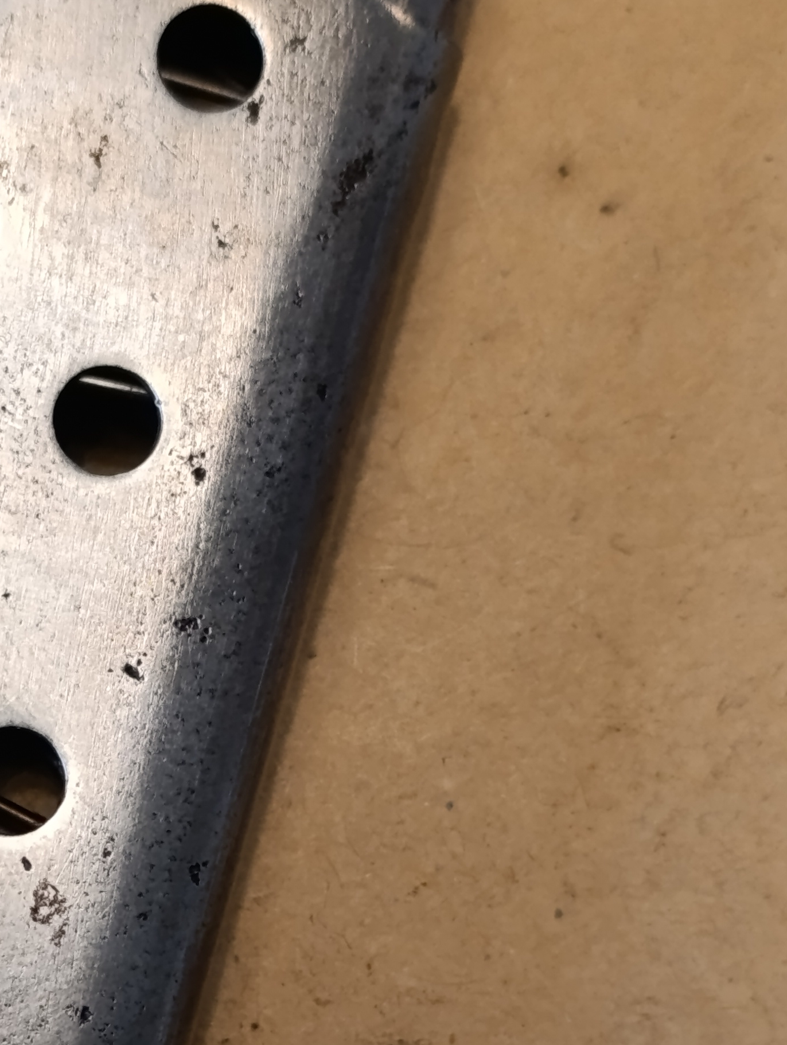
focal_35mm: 103
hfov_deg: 14.2
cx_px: 26
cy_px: 880
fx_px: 3114
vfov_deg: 18.8
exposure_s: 1/99.9
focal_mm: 6.14
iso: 500
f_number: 1.6
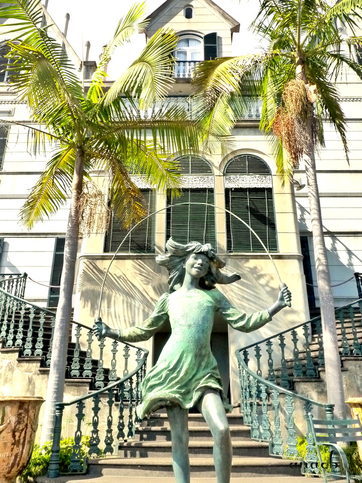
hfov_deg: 51.4
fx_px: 376
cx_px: 181
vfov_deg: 65.3
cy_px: 242
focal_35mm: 27
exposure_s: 1/250
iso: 400
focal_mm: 4.8
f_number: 5.6
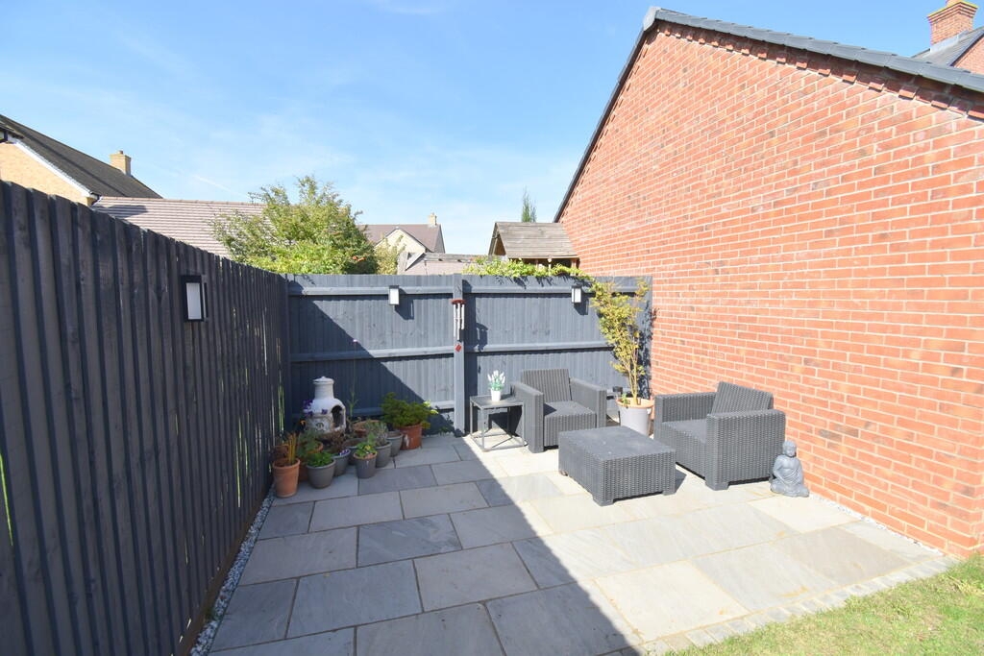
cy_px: 328
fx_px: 410
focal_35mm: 15
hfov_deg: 100.4
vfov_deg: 77.3
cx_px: 492
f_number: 8
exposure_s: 1/250
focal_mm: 10
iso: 160
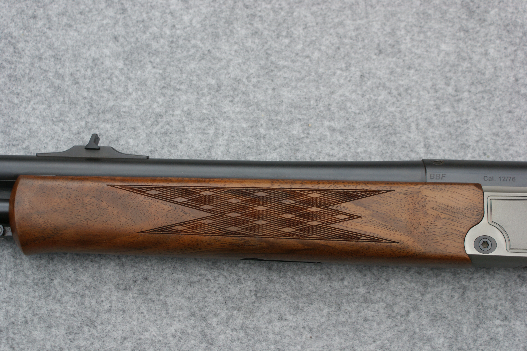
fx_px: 878
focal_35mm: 60
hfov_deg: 33.4
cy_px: 176
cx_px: 264
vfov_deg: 22.6
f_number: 5.6
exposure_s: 1/125
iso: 100
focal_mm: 40
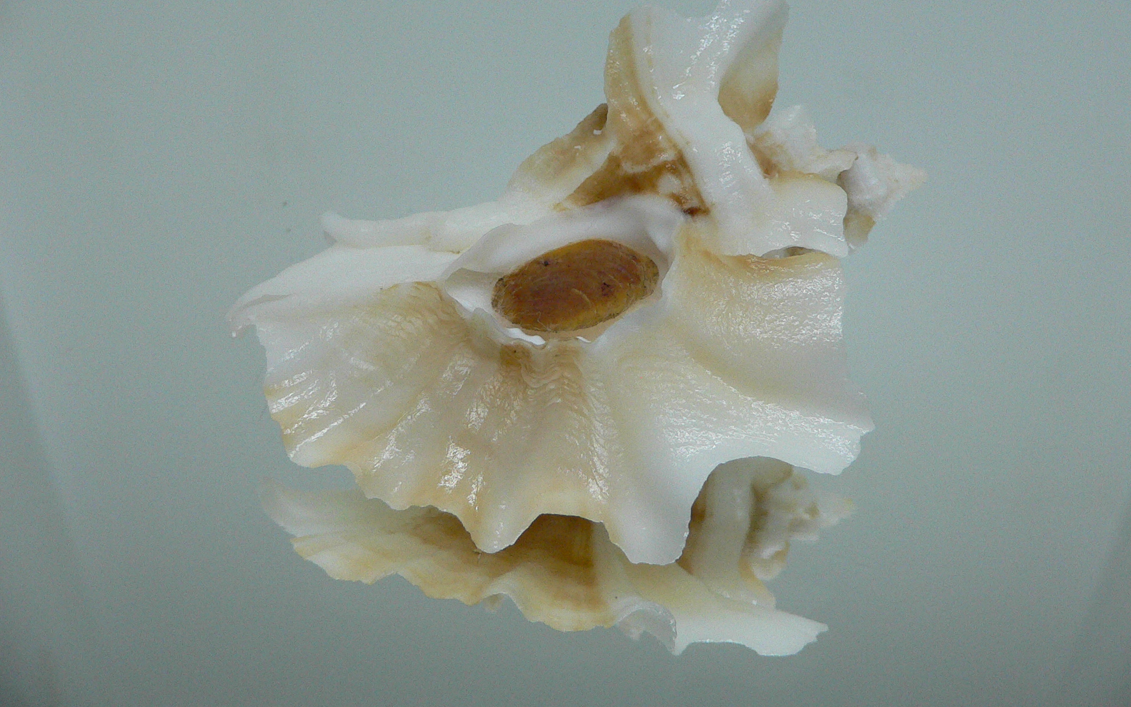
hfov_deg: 51.5
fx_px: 1171
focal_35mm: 38
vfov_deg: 33.5
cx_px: 576
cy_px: 292
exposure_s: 1/60
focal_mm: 4.6
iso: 200
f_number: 2.8
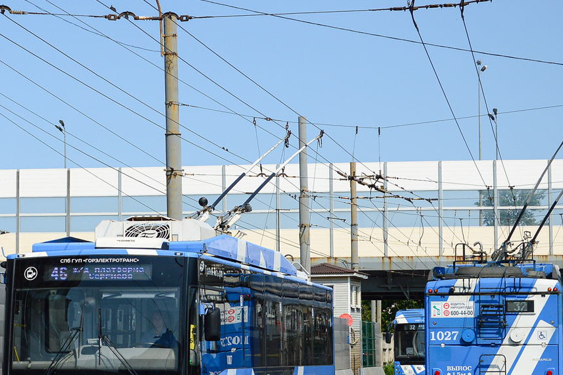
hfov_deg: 20.2
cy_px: 245
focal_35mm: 100
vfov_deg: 13.7
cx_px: 123
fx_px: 1564
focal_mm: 38
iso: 200
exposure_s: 1/1250
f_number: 6.3
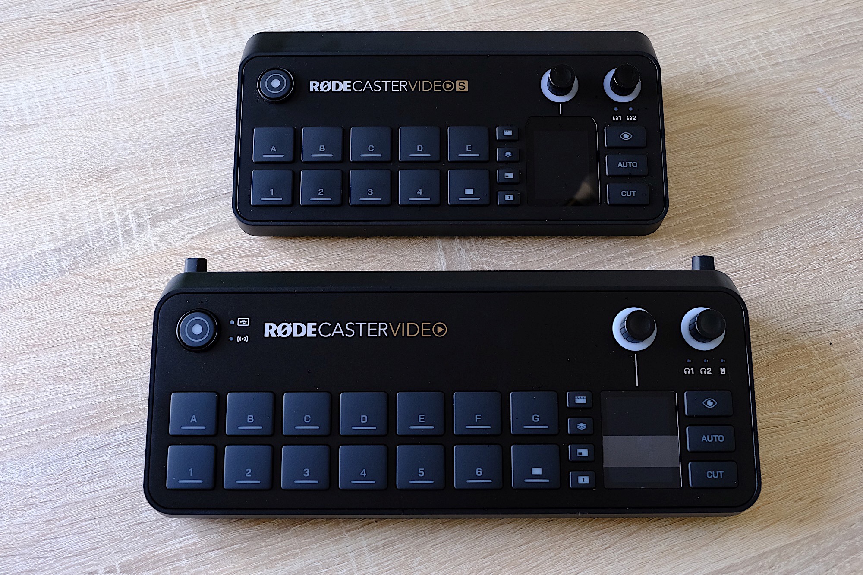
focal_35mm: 37
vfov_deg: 35.9
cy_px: 288
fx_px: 887
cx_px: 432
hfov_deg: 51.9
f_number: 8
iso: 1600
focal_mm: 24.9
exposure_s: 1/20
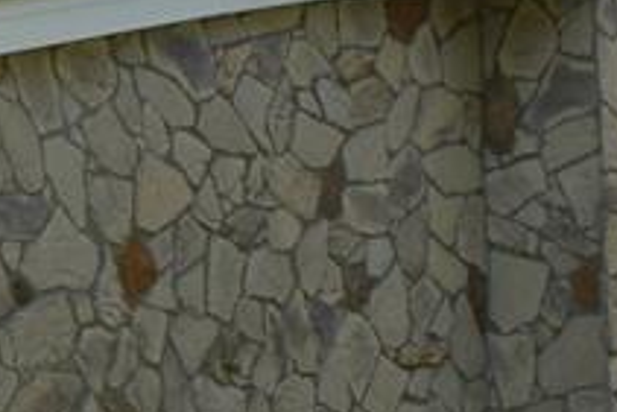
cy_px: 444
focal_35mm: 131
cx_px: -234
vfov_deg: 10.4
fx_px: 2247
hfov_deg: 14.8
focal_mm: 18
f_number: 9
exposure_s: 1/200
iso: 100
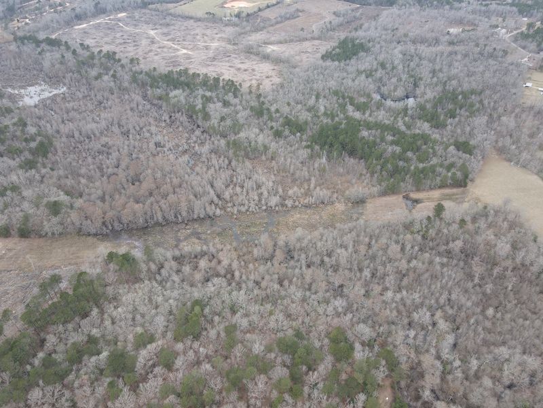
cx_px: 272
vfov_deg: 56.8
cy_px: 204
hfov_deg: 71.6
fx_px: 376
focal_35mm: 24
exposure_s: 1/90
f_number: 2.8
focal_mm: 4.5
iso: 100
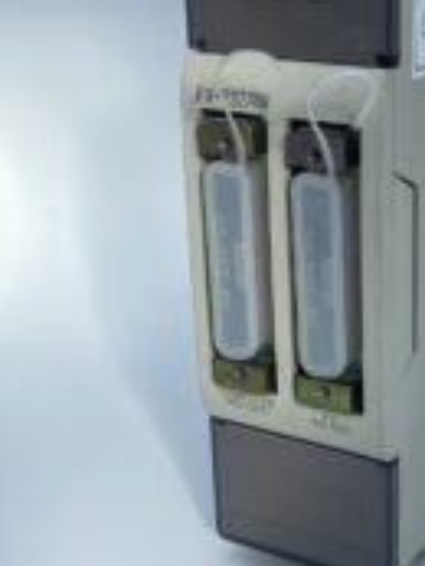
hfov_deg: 23.4
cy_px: 232
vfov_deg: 32.1
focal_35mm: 60
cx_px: 432
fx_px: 981
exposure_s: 1/1996
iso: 32
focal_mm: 4.25
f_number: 1.8
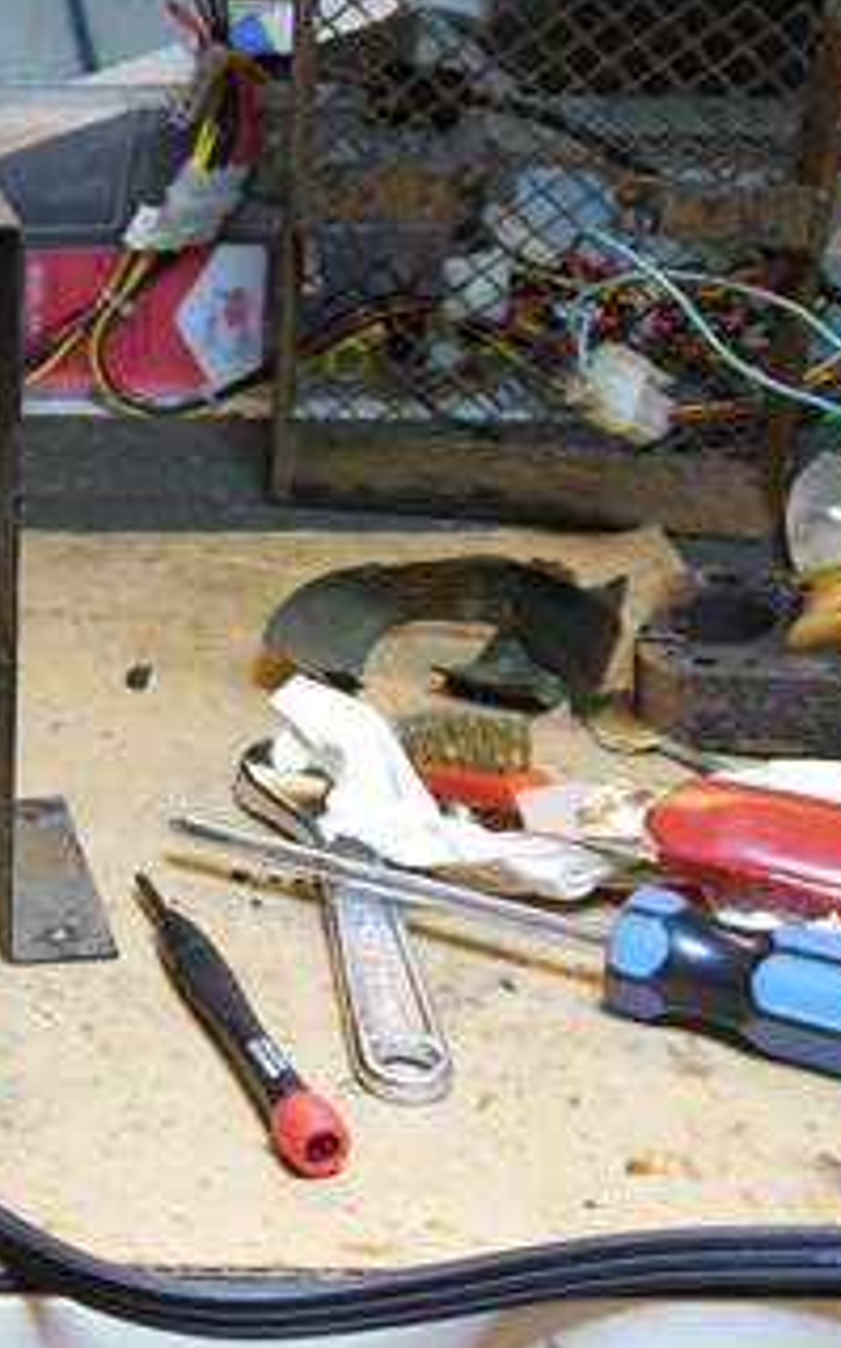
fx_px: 2350
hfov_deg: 19.8
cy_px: 659
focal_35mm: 64
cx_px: 25
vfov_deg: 32.0
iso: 400
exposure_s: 1/13
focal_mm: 7.7
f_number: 3.8
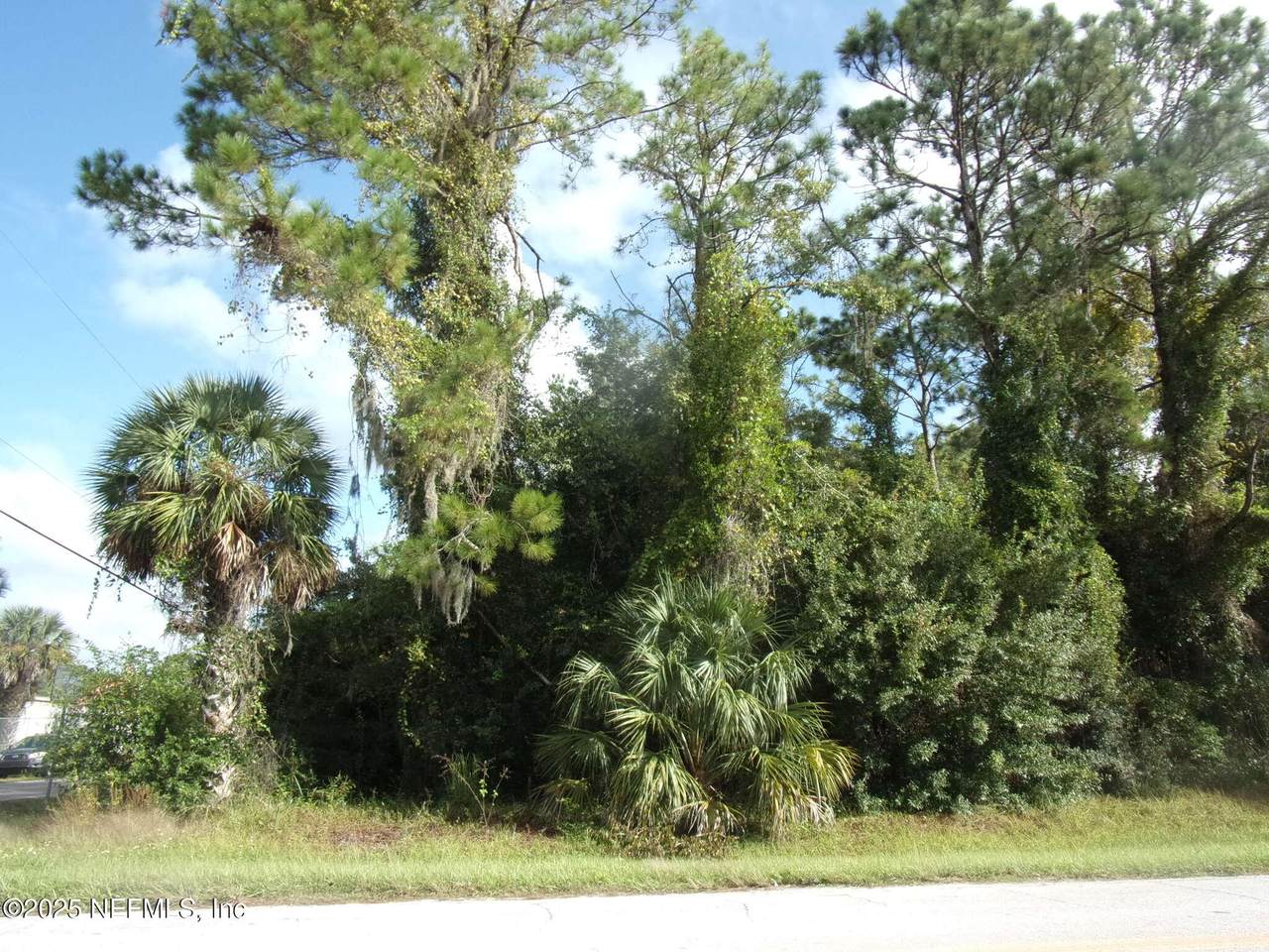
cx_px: 634
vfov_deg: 56.8
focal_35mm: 24
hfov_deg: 71.6
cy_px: 476
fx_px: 880
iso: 80
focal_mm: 4.3
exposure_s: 1/450
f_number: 3.3
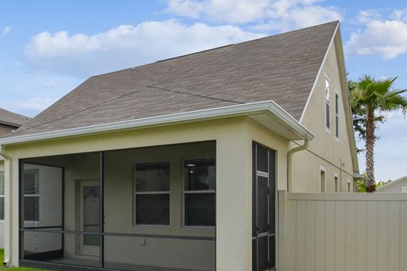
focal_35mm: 37
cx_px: -21
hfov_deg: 42.8
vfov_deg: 34.9
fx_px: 418
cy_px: 211
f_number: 7.1
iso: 100
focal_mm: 10
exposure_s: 1/80
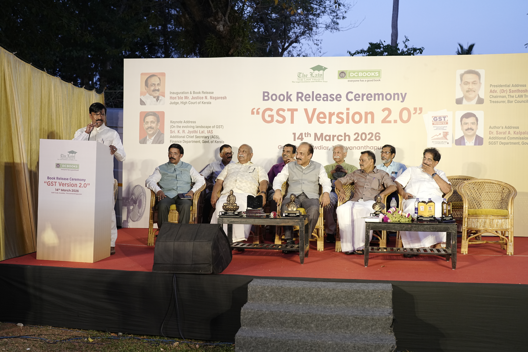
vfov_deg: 27.0
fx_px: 733
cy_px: 176
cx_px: 264
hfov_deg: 39.6
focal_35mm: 50
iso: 1000
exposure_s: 1/160
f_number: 3.5
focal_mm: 50
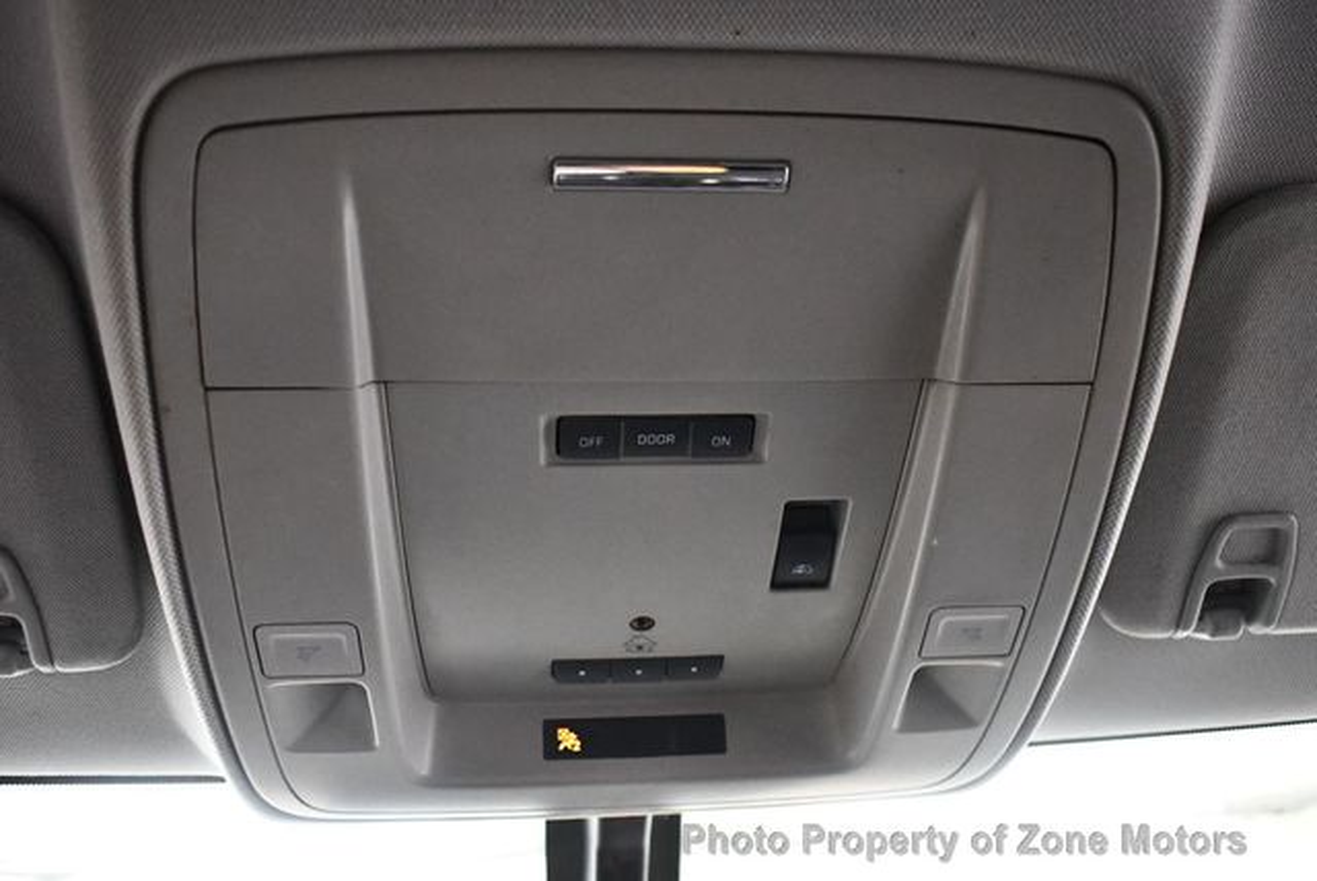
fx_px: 1318
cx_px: 658
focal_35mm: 36
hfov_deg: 53.1
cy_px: 440
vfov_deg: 36.9
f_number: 3.5
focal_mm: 18
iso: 5600
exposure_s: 1/60
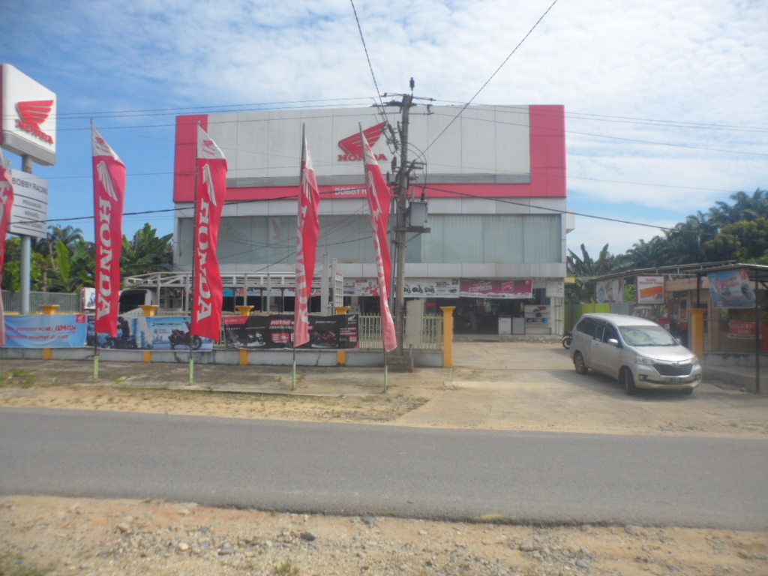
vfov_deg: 53.1
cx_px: 384
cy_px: 288
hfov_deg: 67.3
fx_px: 577
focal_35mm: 26
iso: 80
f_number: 9.4
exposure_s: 1/180
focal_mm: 4.9
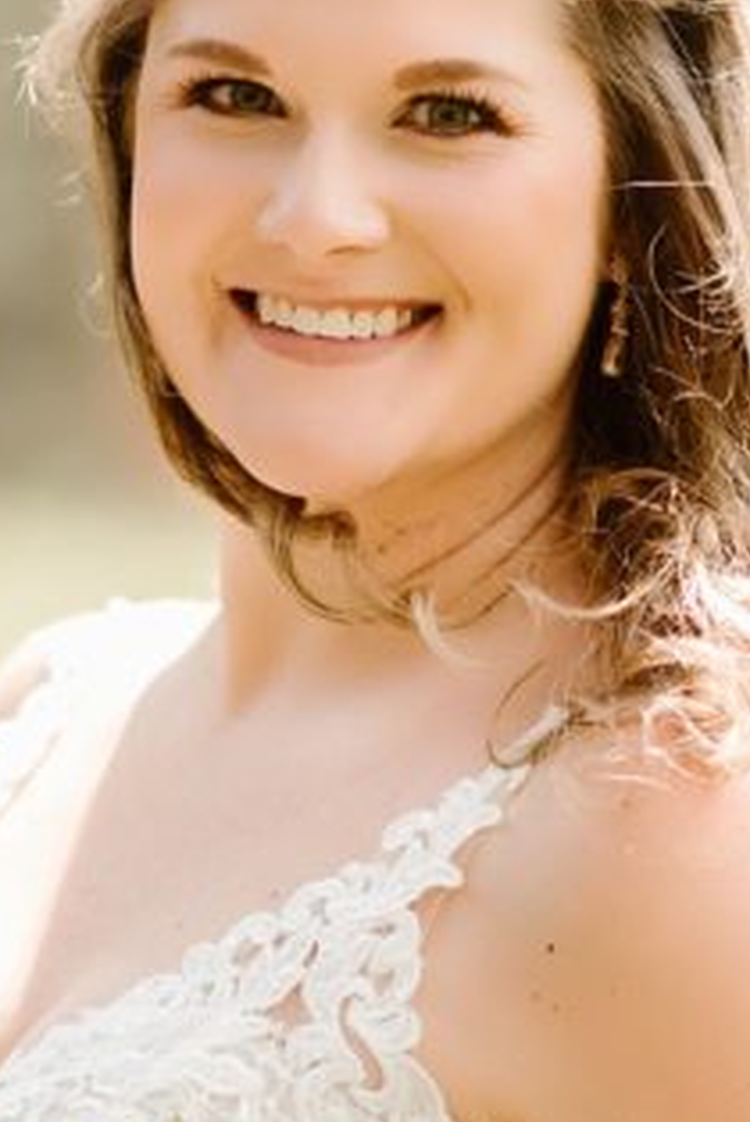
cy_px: 711
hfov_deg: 5.0
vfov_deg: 7.4
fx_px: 8637
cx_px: 432
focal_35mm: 277
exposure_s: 1/2000
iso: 200
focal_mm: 85
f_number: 1.8
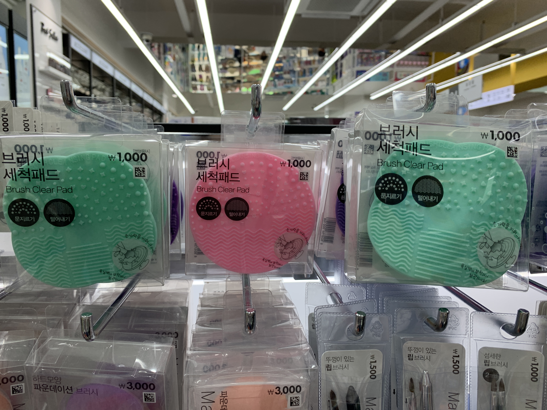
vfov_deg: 53.1
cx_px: 274
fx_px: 411
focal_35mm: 26
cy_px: 205
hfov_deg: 67.3
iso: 25
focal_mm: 4.25
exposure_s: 1/171
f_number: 1.8
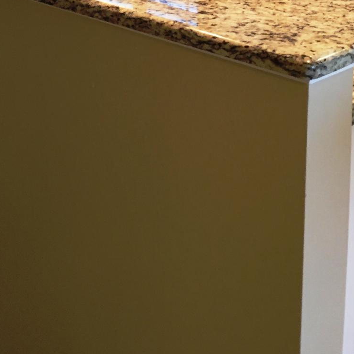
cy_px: -102
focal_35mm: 69
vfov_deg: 22.4
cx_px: 210
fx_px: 798
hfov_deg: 25.0
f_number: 2.2
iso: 64
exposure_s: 1/30
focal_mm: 4.15
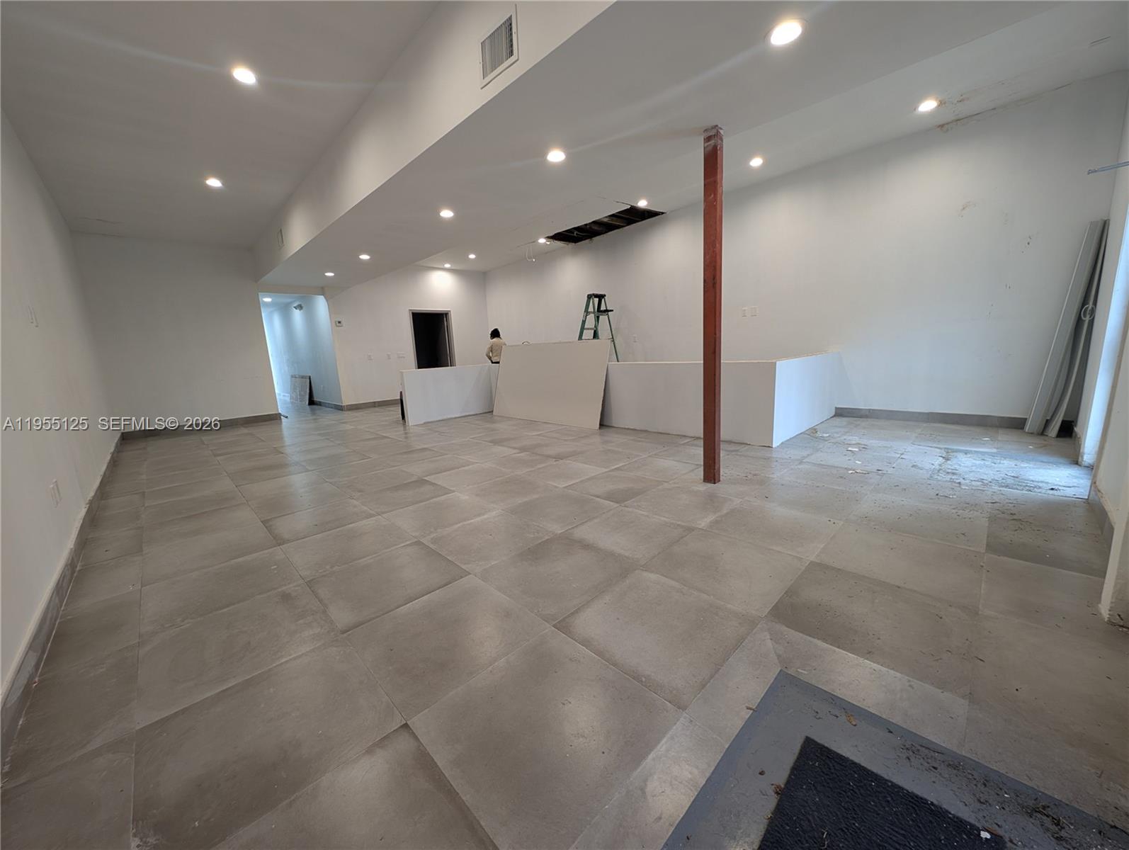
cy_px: 425
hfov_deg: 110.5
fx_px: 392
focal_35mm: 12
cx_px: 564
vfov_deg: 94.6
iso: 42
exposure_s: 1/30
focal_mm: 2.23
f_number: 1.95
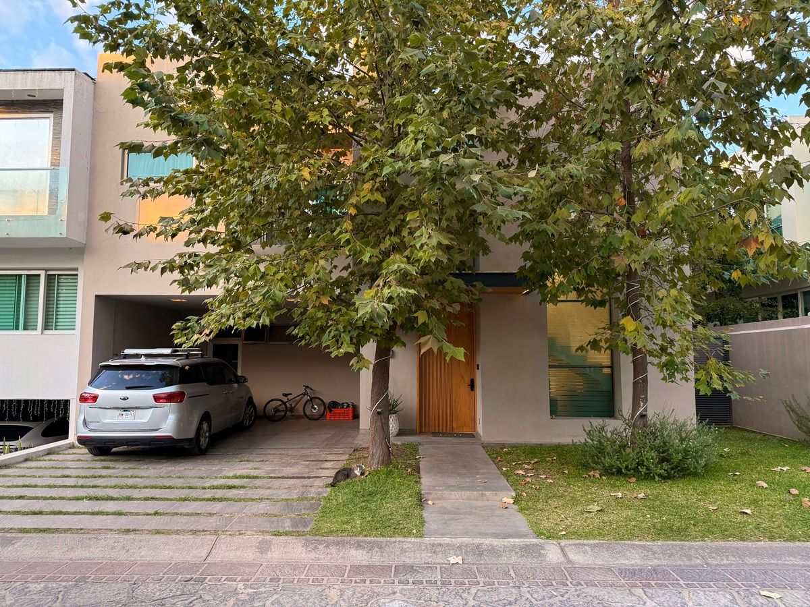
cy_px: 304
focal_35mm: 24
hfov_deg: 71.6
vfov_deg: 56.8
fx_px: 562
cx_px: 405
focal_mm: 6.76
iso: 200
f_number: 1.78
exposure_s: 1/193
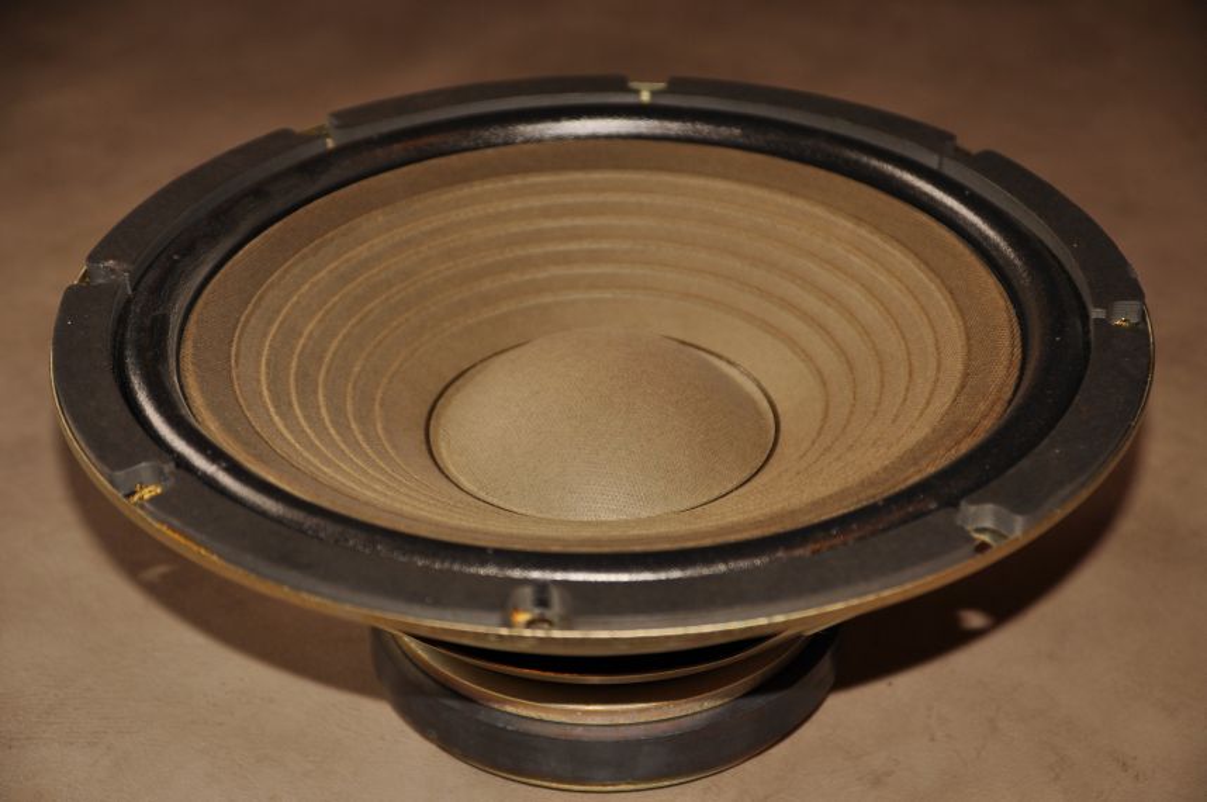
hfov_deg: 27.0
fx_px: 2512
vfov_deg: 18.1
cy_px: 401
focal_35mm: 75
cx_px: 604
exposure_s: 1/25
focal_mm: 50
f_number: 3.8
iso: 250
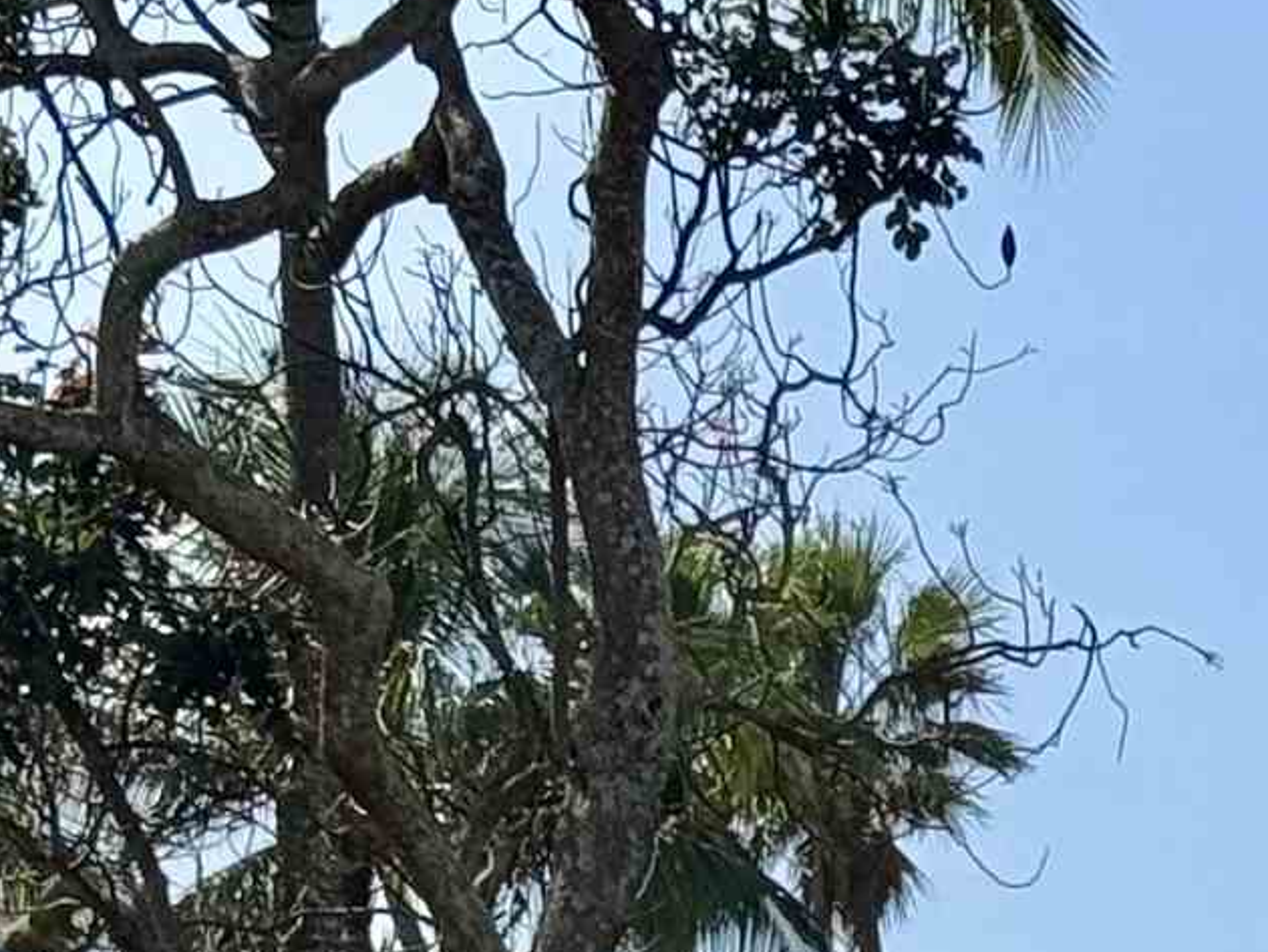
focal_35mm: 234
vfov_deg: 6.1
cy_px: 2093
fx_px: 8575
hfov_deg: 8.2
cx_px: 2174
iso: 64
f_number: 1.78
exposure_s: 1/5848
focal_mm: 6.76
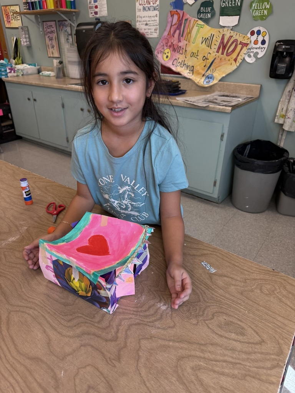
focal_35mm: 24
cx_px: 148
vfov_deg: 71.6
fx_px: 273
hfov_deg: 56.8
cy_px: 196
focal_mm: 6.76
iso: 125
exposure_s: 1/120
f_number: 1.78
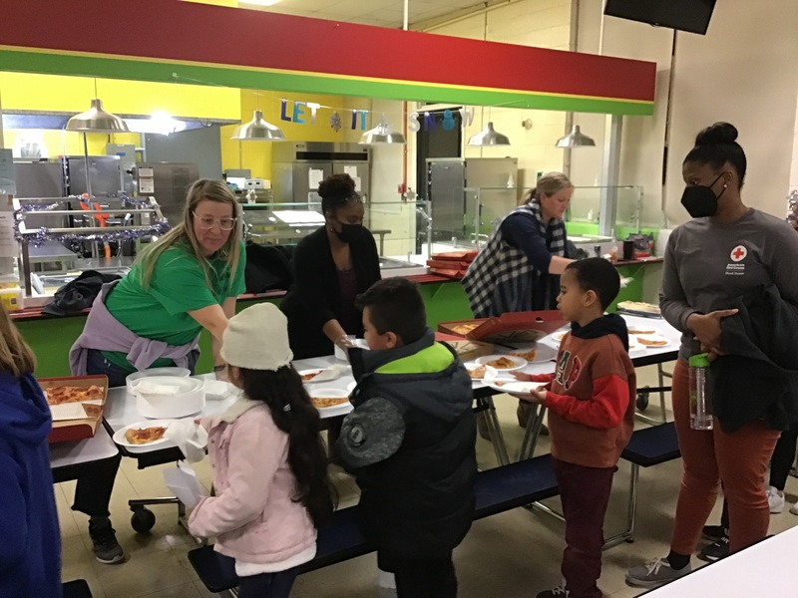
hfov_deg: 58.4
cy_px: 299
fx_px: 715
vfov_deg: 45.4
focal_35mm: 31
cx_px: 399
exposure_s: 1/20
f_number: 2.4
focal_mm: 3.3
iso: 200
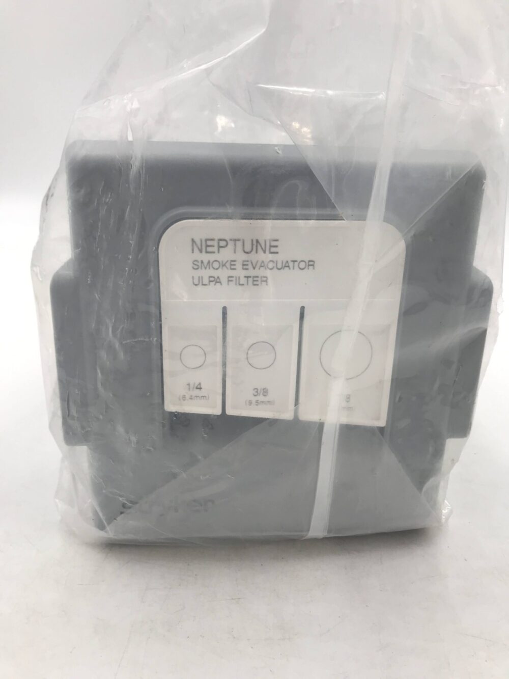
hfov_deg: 49.8
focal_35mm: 28
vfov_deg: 63.4
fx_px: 549
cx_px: 254
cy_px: 340
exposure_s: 1/127
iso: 20
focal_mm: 3.99
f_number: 1.8
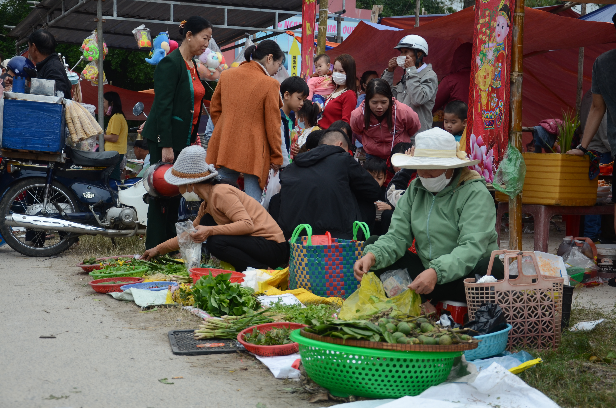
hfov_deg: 32.0
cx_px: 308
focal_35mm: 63
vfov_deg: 21.5
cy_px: 204
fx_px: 1076
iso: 320
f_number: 4.8
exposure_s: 1/640
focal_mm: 42
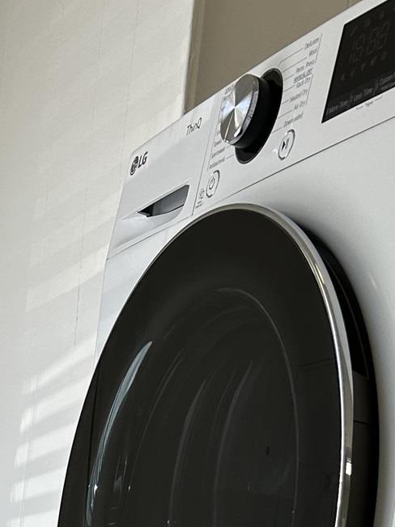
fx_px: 1400
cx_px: 6
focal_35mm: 92
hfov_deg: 15.8
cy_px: 916
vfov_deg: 17.7
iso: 40
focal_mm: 5.7
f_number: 1.5
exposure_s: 1/185
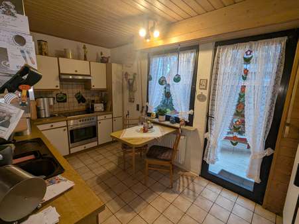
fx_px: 138
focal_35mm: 16
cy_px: 112
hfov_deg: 94.5
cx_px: 150
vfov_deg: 78.1
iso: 269
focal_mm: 2.35
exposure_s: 1/100
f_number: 2.2
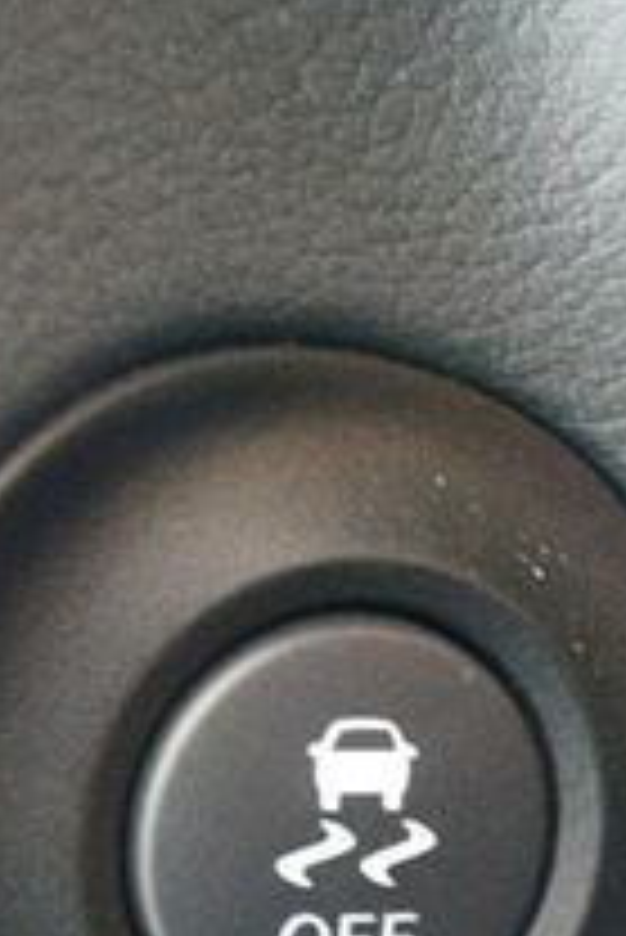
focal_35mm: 160
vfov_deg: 12.8
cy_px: 792
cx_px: 306
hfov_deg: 8.6
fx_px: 4166
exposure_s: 1/30
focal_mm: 35
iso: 12800
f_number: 5
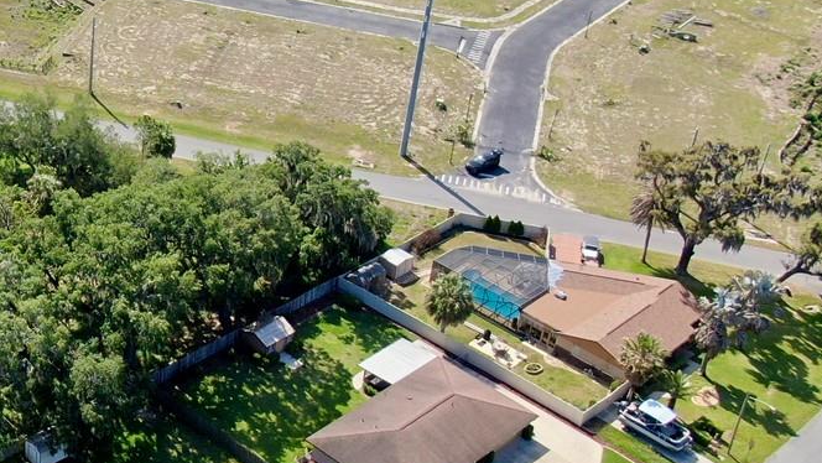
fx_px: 1374
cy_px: 214
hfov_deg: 31.1
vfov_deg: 19.1
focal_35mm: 63
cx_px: 19
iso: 100
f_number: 2.8
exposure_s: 1/640
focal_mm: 4.39
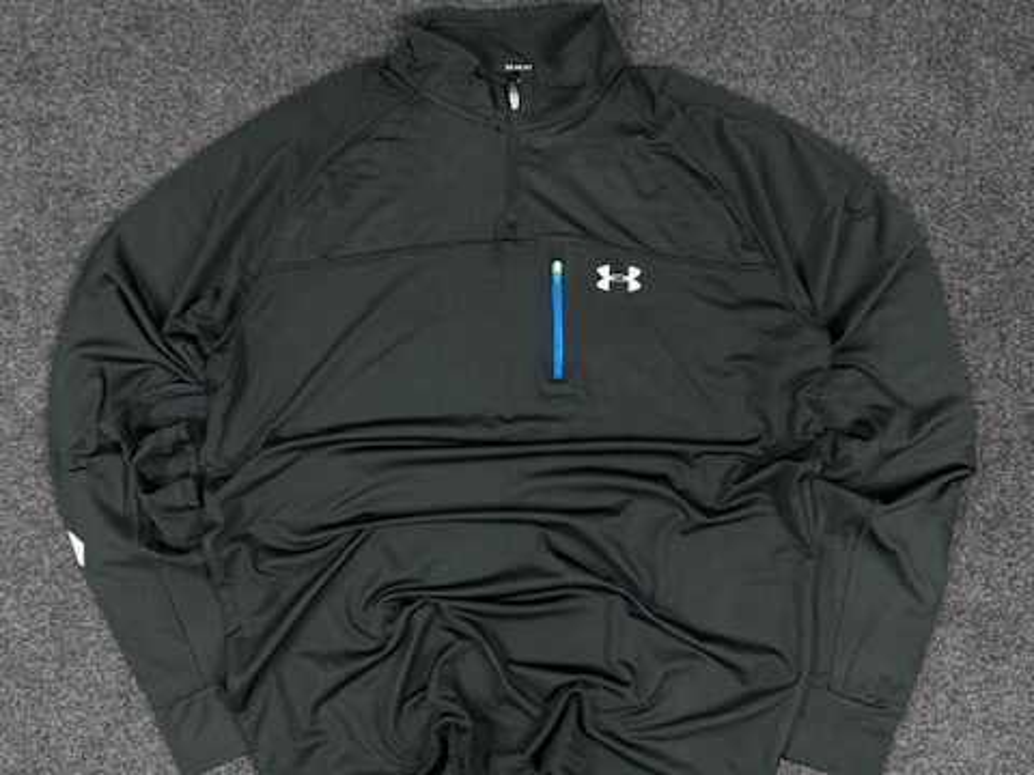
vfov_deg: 56.8
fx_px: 717
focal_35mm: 24
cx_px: 517
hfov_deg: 71.6
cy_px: 388
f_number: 1.78
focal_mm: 6.76
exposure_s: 1/100
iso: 320
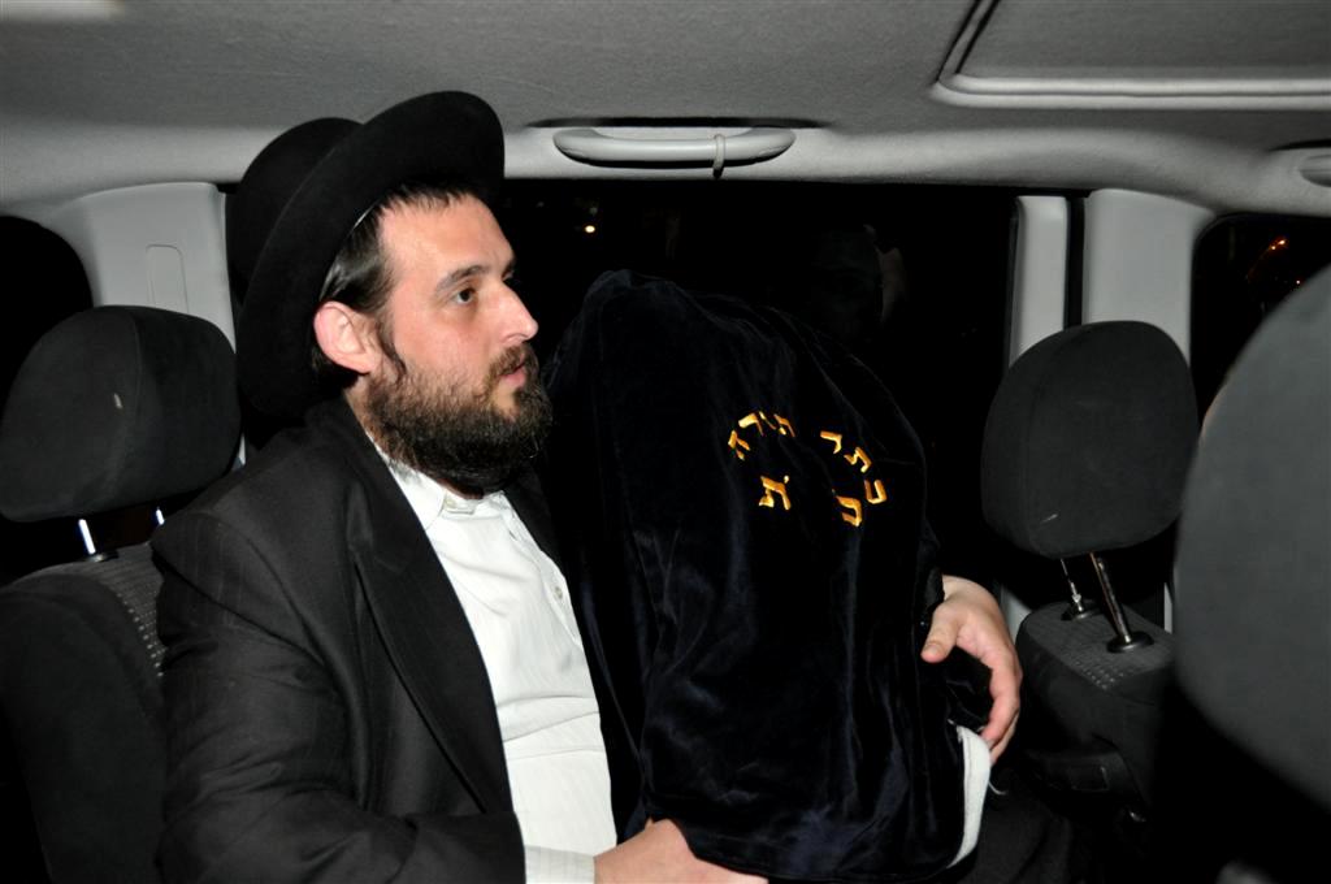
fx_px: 1329
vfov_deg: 36.8
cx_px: 666
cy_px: 442
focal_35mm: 36
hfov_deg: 53.2
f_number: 4
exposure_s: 1/60
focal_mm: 24
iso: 800
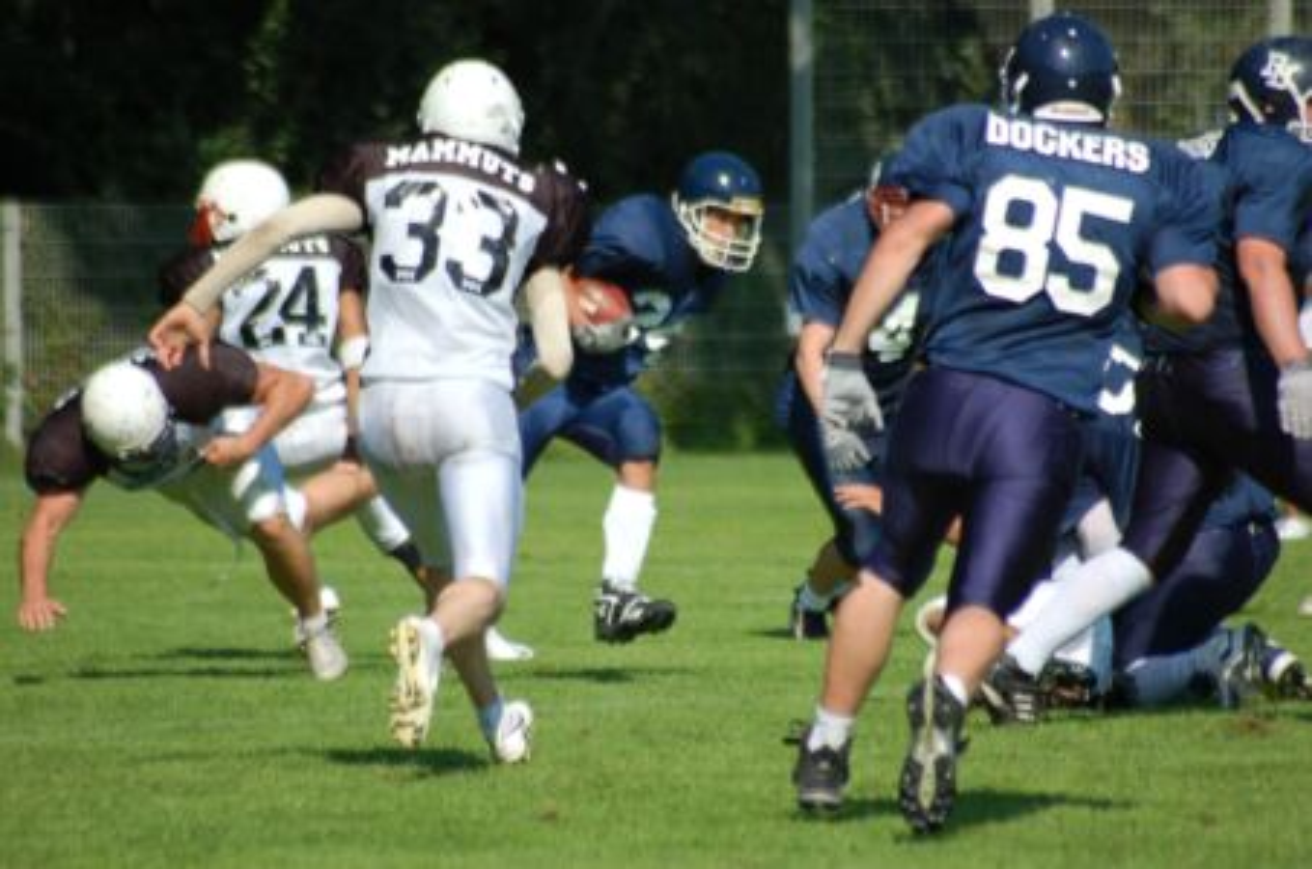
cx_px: 656
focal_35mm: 450
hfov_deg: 4.6
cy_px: 434
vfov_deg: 3.0
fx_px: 16365
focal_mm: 300
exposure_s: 1/1000
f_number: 5.6
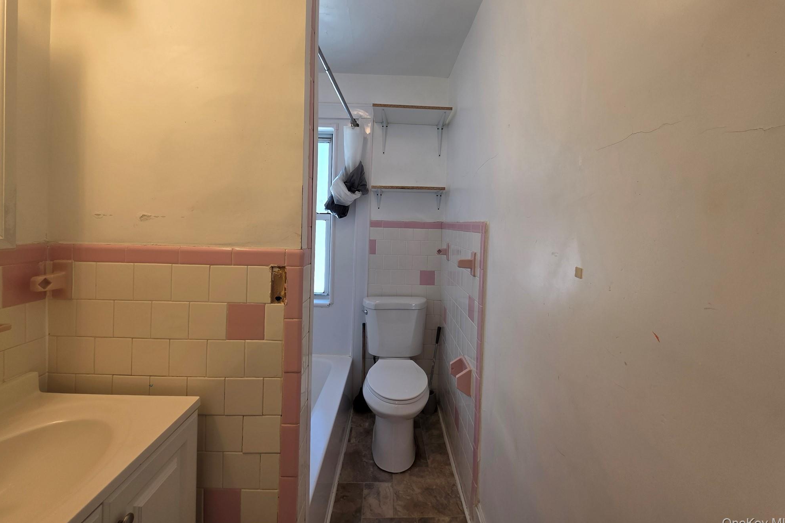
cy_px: 228
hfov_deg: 104.2
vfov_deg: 80.8
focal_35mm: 14
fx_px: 305
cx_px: 396
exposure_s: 1/120
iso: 50
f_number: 1.9
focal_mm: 2.2
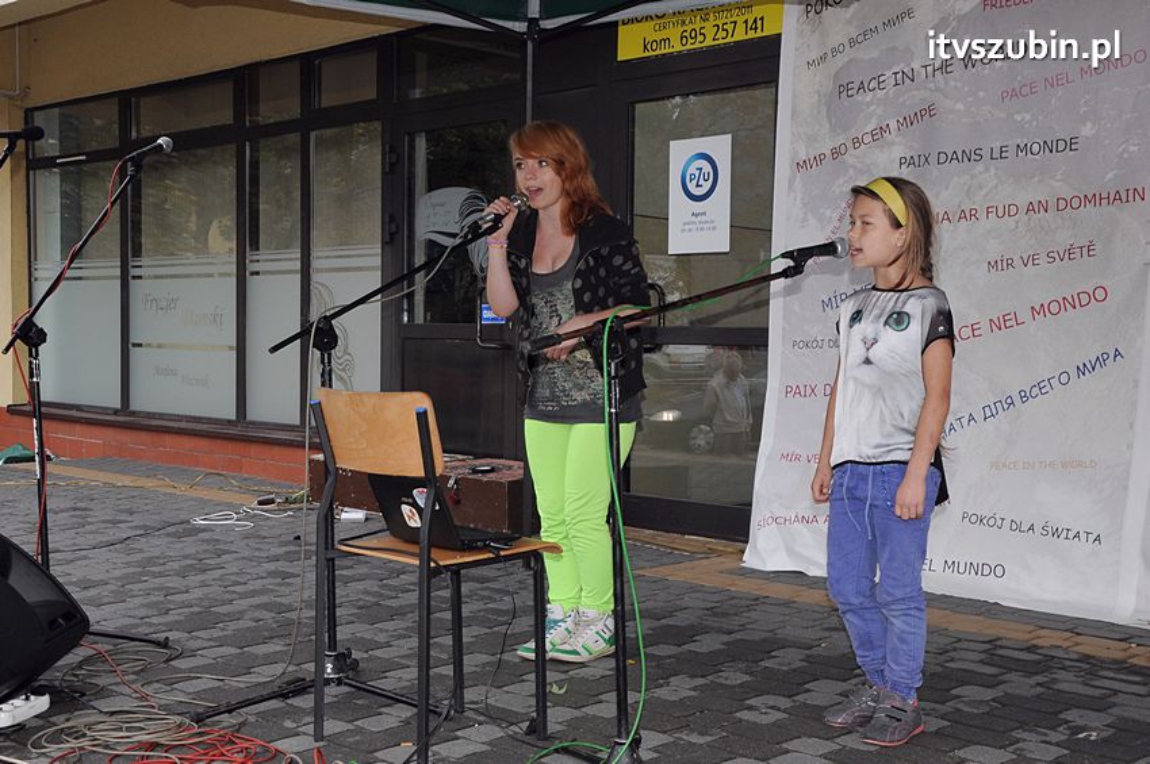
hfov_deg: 43.6
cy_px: 382
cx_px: 575
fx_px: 1436
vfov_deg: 29.8
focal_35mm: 45
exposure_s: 1/80
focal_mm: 30
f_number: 7.1
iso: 500
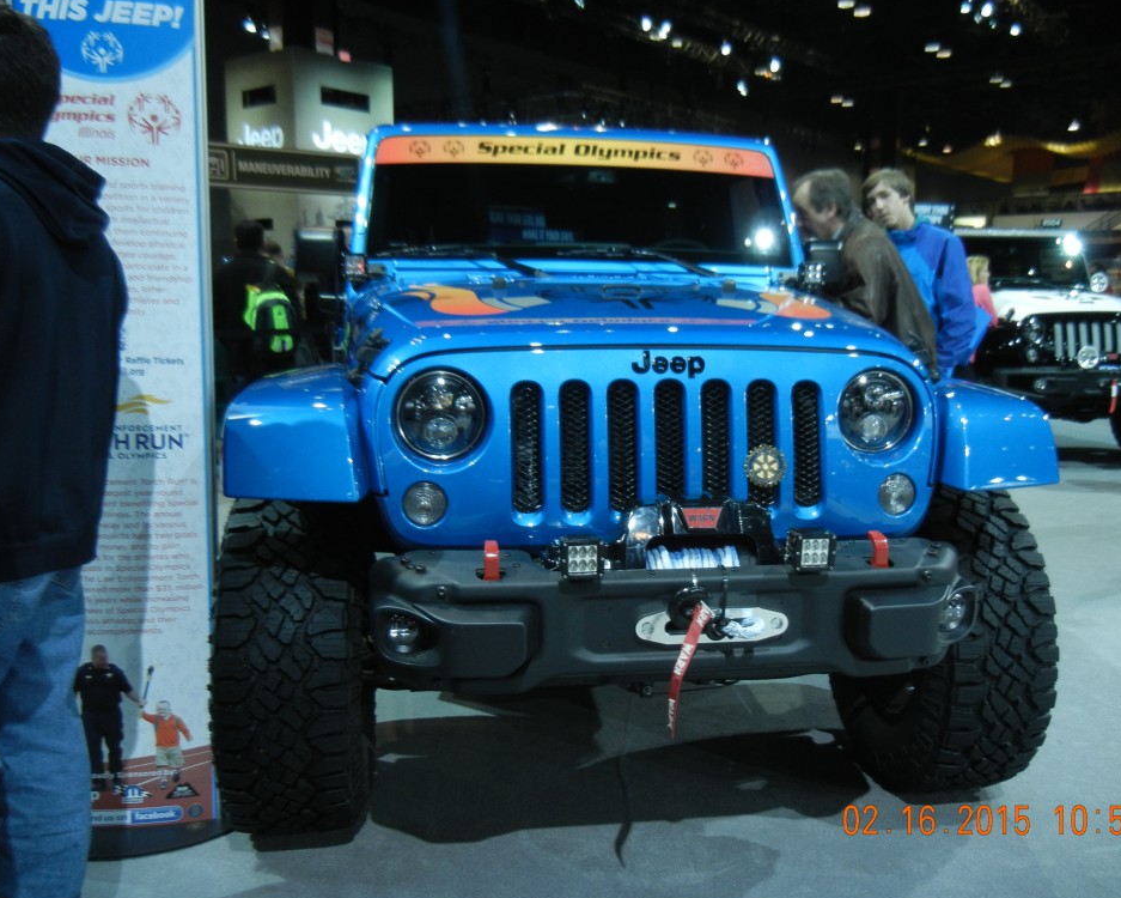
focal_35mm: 32
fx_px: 1062
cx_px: 607
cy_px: 456
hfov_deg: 55.6
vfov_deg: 45.8
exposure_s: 1/57.3
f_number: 3.5
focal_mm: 5.4
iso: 282
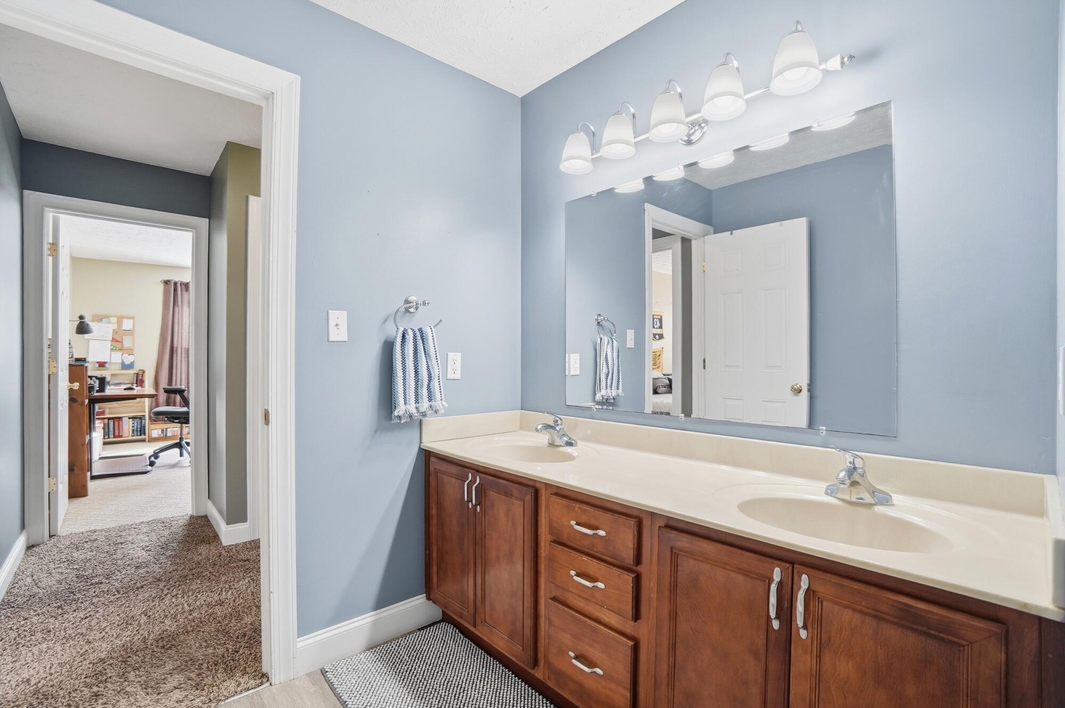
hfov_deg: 100.4
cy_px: 354
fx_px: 443
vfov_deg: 77.2
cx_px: 532
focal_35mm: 15
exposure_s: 1/400
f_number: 4
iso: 100
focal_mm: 10
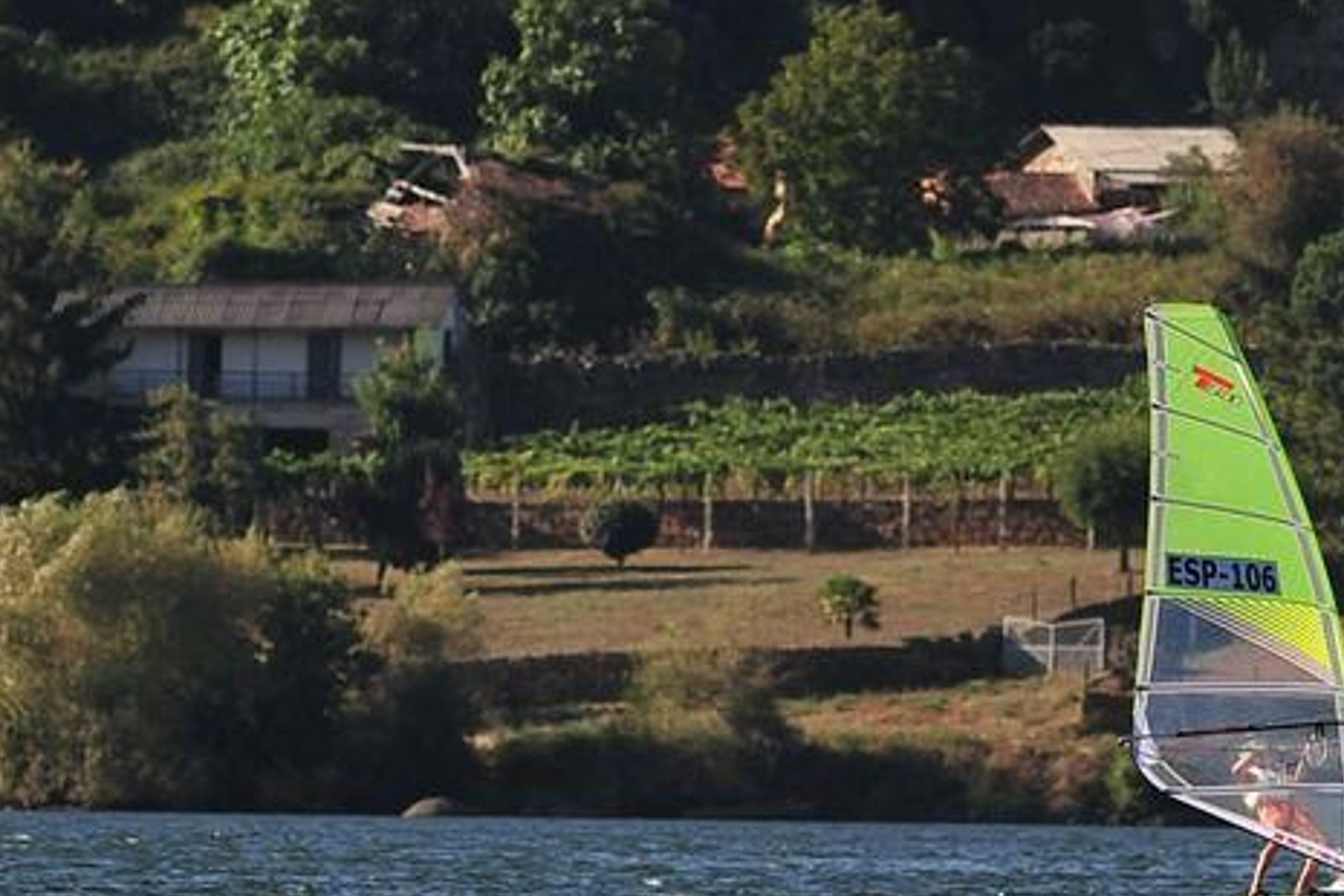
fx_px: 38525
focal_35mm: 1032
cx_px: 1156
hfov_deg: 2.0
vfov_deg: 1.3
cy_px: 701
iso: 125
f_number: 3.5
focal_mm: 300
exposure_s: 1/1600
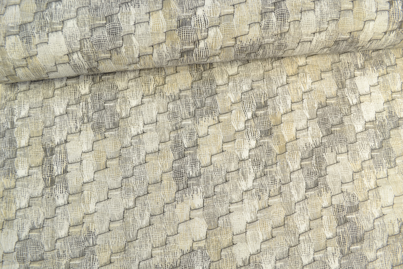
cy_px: 134
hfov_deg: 67.4
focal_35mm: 27
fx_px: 302
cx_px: 202
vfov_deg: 47.9
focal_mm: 18
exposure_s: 1/20
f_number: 5.6
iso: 100
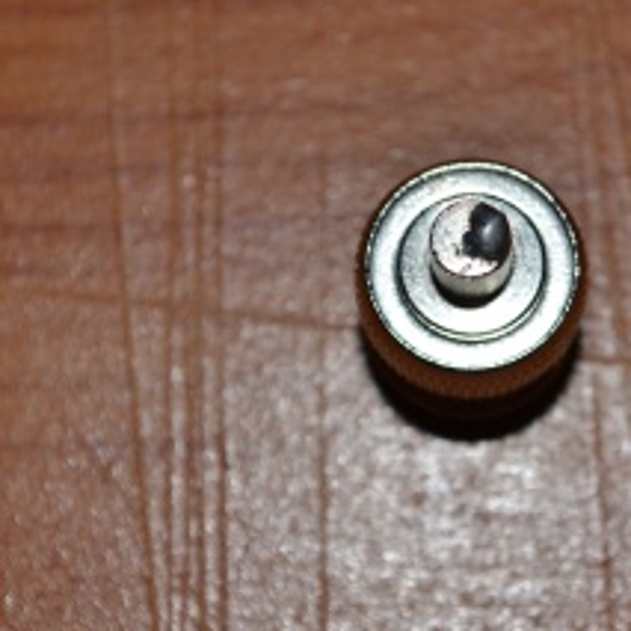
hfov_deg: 13.2
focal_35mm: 132
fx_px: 2718
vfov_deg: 13.2
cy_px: 259
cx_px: 468
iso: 100
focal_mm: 55
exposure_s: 1/60
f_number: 8
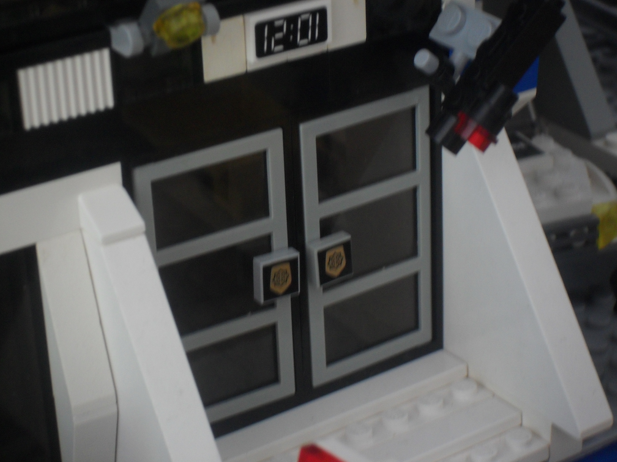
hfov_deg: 18.5
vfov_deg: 14.0
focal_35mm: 106
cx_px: 310
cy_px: 232
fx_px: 1889
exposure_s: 1
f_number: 5.8
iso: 200
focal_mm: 18.9
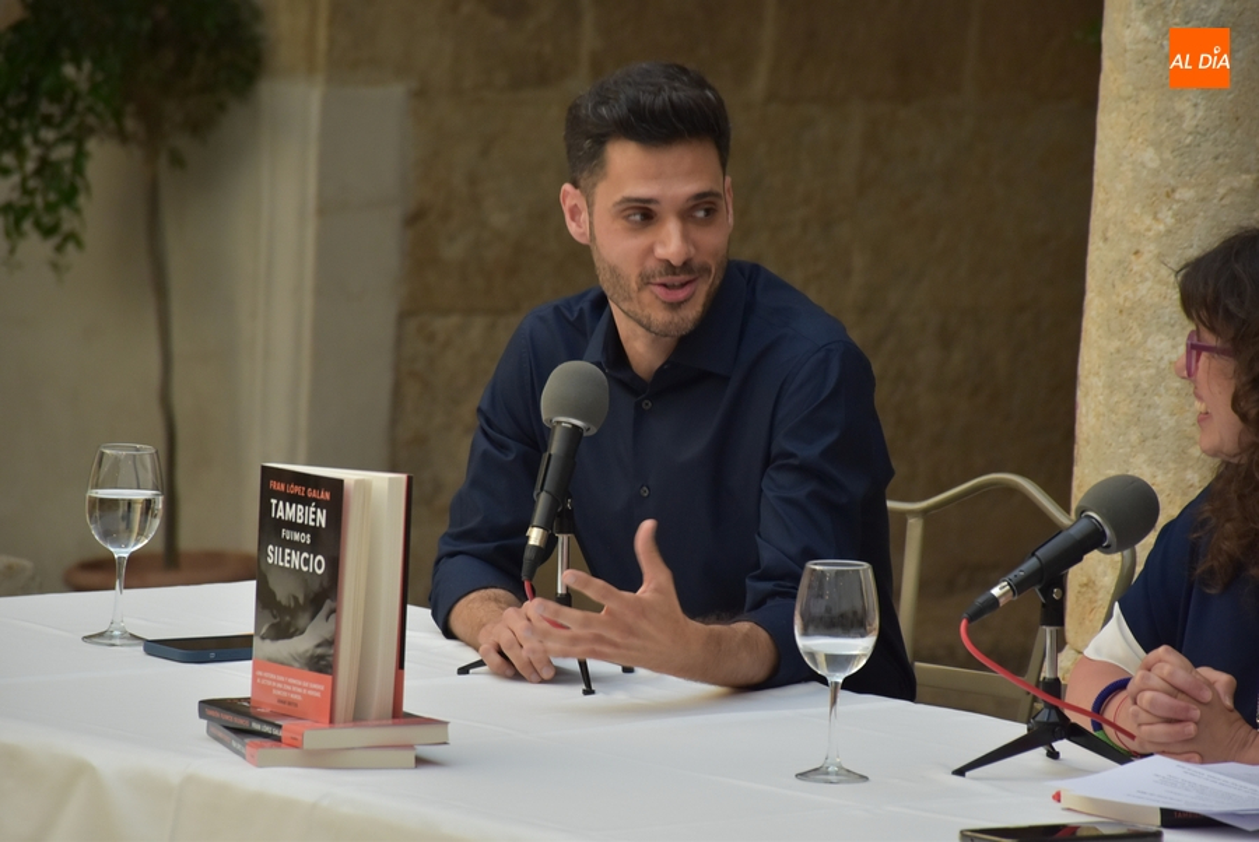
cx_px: 630
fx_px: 7351
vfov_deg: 6.6
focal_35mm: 210
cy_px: 421
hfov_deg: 9.8
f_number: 5.6
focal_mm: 140
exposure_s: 1/125
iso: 800
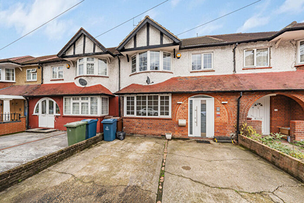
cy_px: 102
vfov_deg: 90.0
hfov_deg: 112.6
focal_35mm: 12
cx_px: 152
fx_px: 101
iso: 320
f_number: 9
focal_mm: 12
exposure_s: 1/100
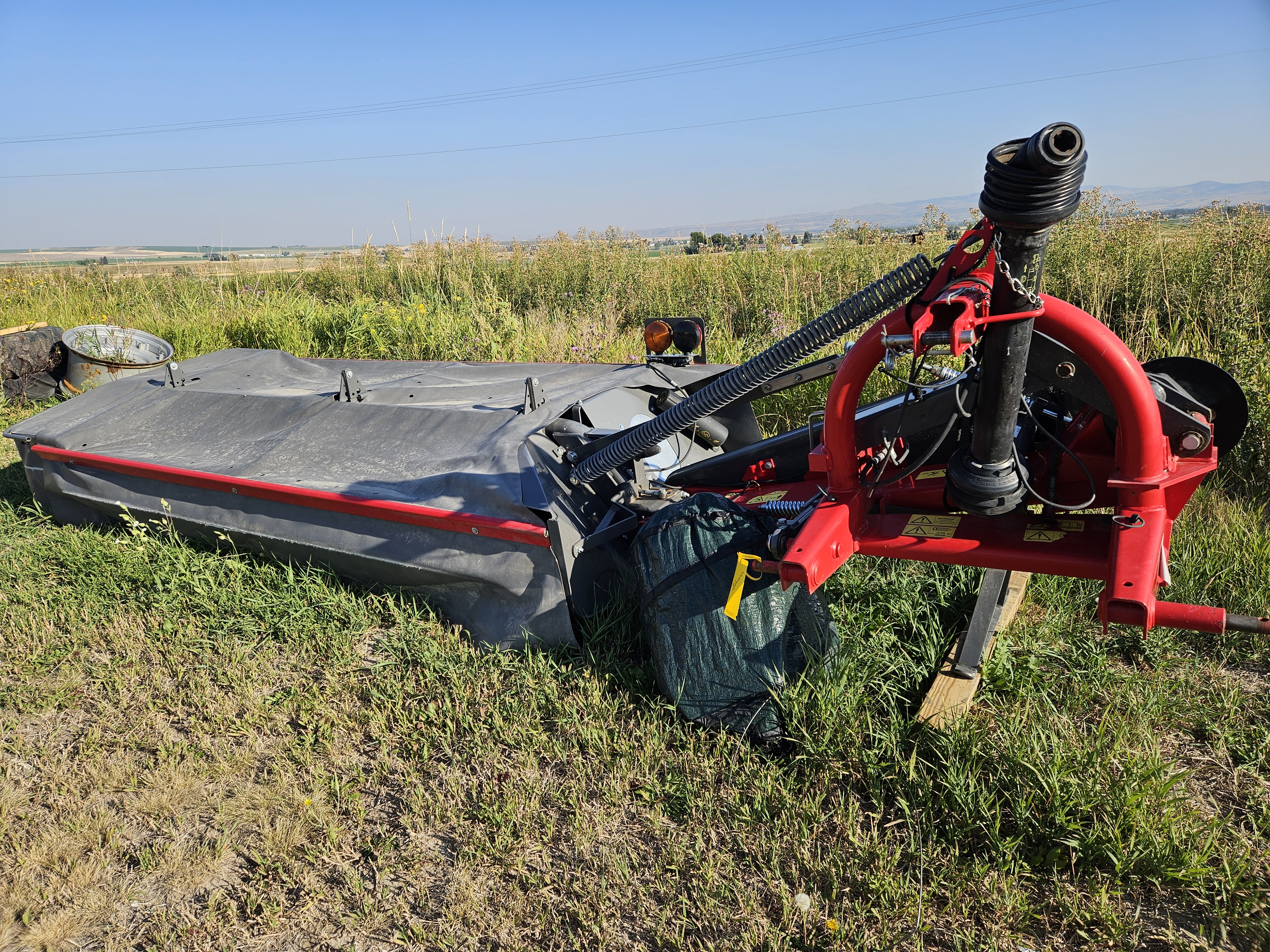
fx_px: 844
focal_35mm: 23
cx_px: 635
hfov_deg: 73.9
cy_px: 476
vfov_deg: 58.9
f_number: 1.8
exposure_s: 1/1484
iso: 25
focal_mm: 5.4
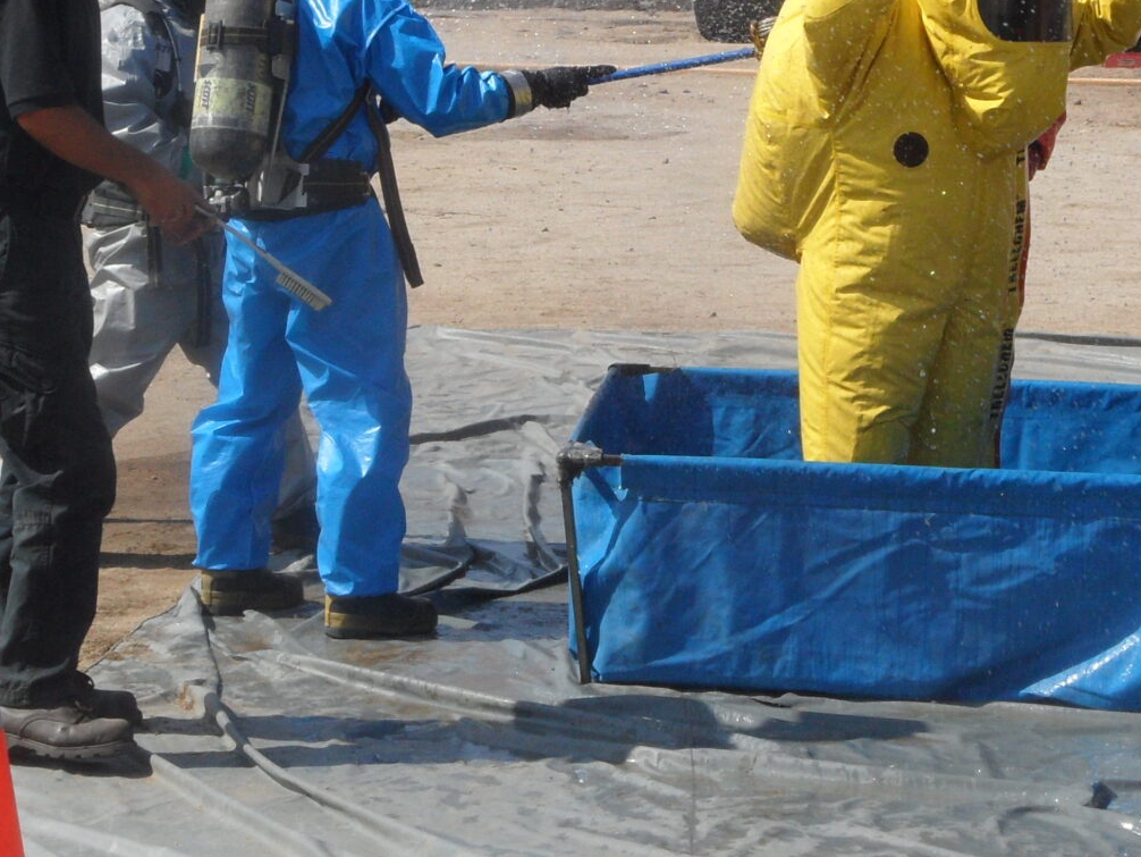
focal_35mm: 106
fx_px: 3495
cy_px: 278
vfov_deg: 13.9
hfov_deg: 18.5
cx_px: 694
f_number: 5.4
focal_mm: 8.2
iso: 80
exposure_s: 1/500
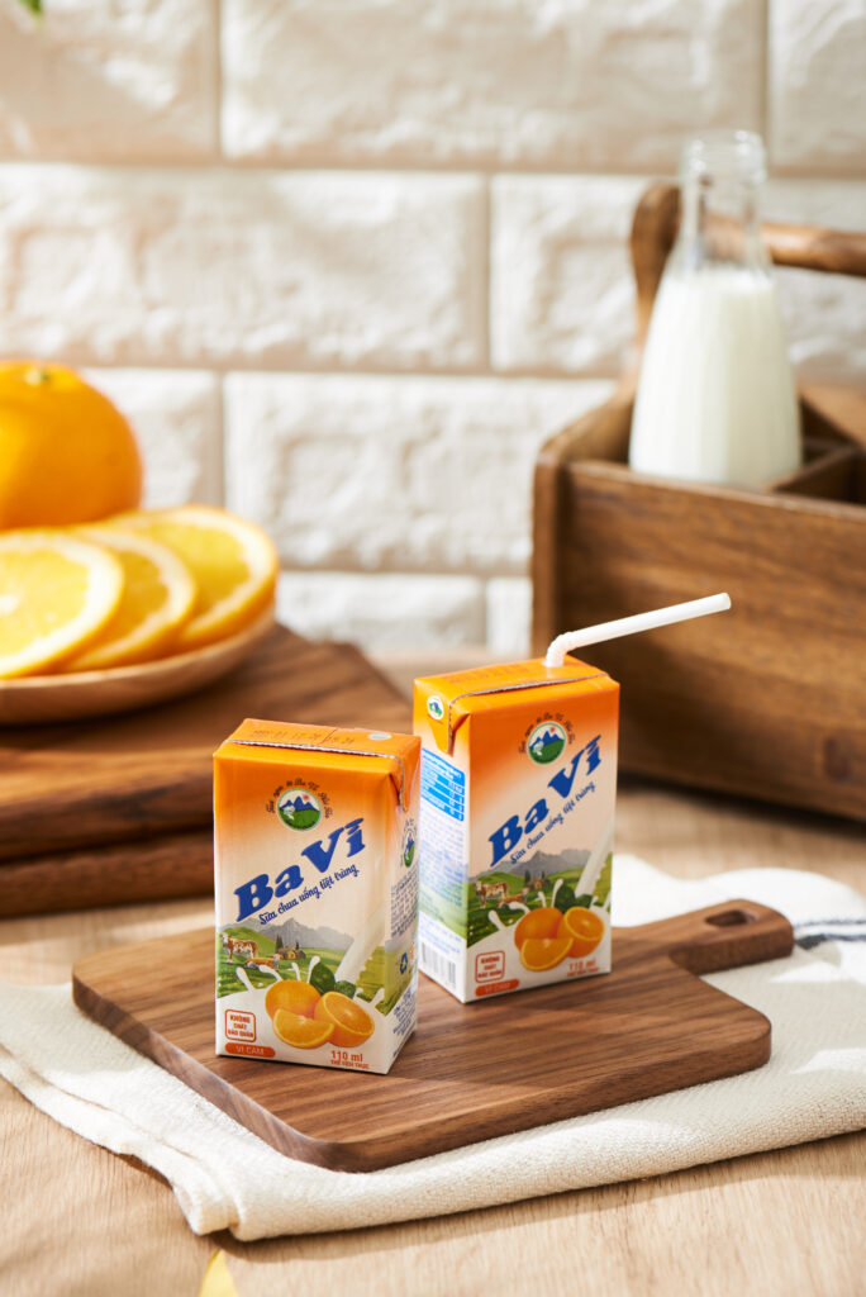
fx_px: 3783
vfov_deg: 19.4
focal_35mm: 105
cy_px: 648
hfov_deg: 13.1
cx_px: 433
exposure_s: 1/125
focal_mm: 105
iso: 100
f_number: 6.3
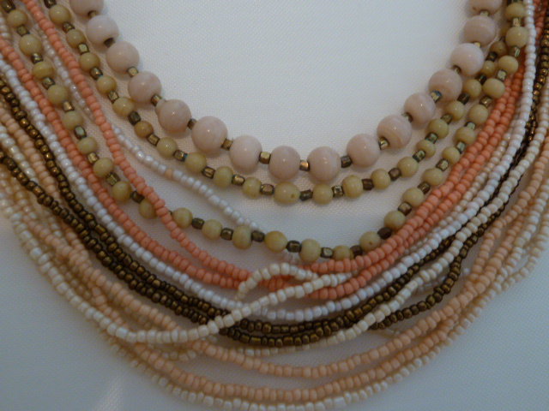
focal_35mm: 32
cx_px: 274
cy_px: 206
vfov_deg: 44.2
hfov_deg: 56.8
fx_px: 508
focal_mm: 5.3
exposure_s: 1/25
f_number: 3.5
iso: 400
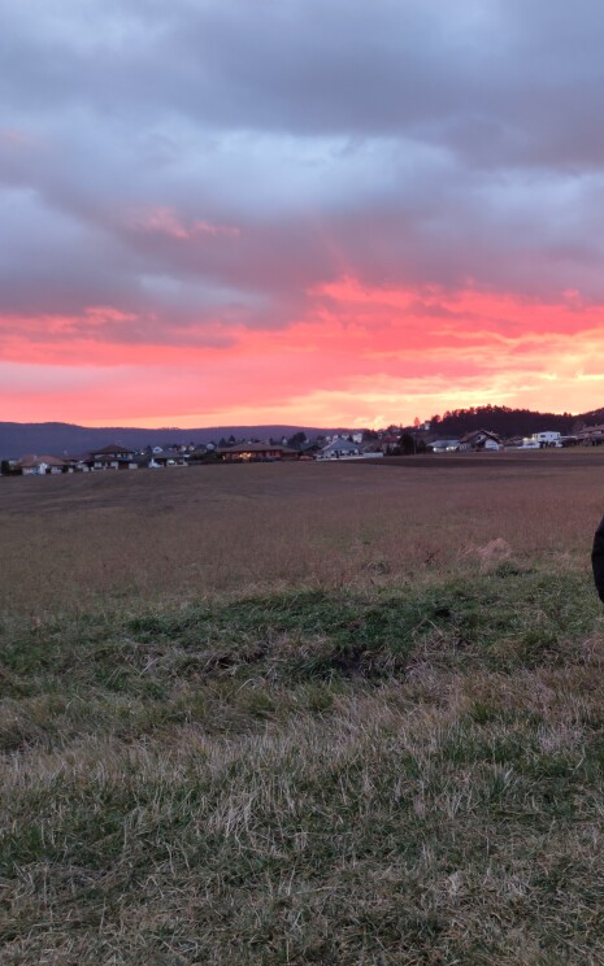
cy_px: 487
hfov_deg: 34.5
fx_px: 922
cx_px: 530
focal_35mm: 35
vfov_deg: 55.3
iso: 198
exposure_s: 1/50
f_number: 1.69
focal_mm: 6.72
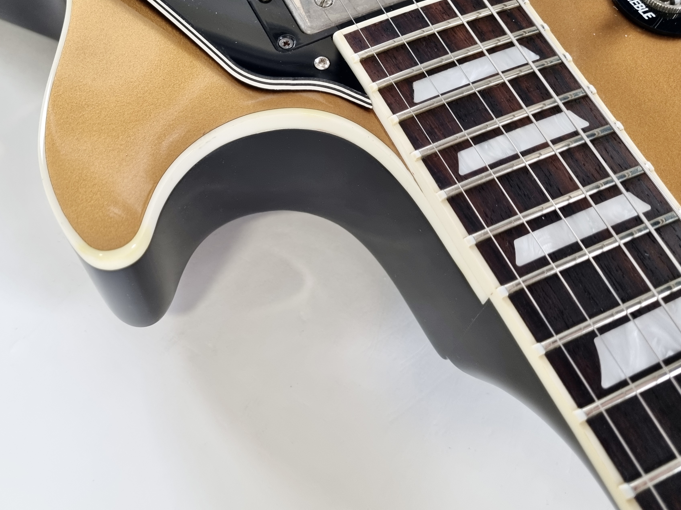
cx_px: 276
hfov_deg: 57.9
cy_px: 235
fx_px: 610
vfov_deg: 45.4
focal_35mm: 31
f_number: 1.8
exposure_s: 1/100
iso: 200
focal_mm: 5.4
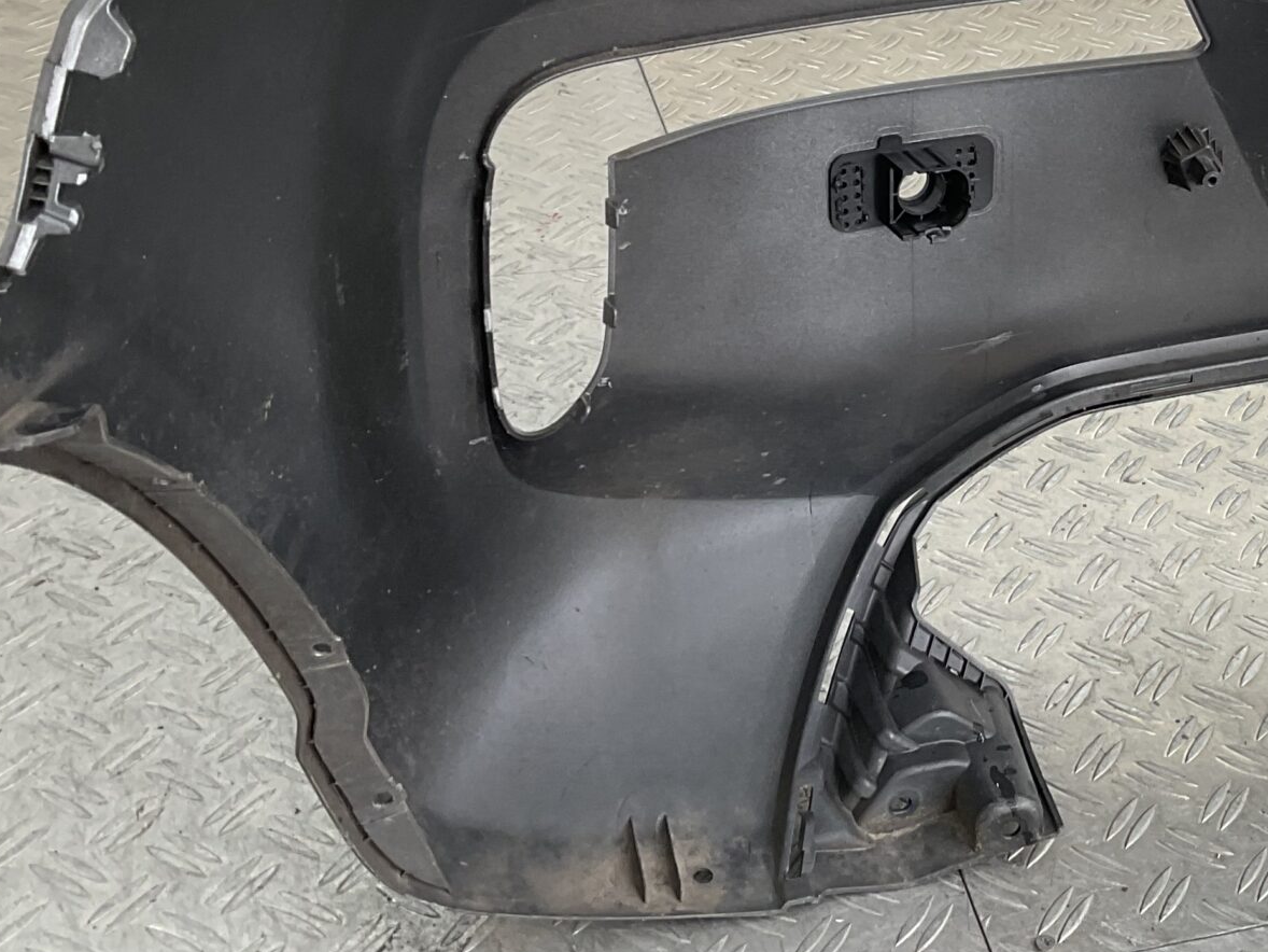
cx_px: 1156
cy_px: 257
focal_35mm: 63
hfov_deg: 29.4
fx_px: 2308
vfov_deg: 23.1
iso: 16
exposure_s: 1/120
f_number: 1.8
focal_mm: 3
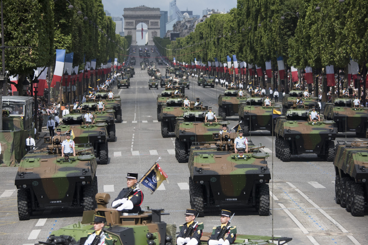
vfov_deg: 8.9
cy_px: 122
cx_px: 184
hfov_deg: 13.3
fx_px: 1584
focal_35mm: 155
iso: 640
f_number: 5.6
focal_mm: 155
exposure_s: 1/8000
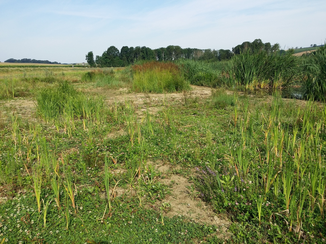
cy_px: 122
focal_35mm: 31
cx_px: 163
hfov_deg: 58.4
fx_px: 292
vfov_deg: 45.4
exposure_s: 1/864
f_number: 2.2
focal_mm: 4.13
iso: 50
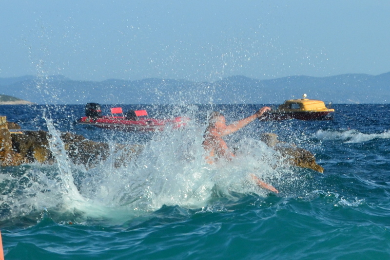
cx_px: 195
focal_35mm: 82
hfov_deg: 24.6
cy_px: 130
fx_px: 894
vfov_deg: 16.6
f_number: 11
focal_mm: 55
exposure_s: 1/400
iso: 400
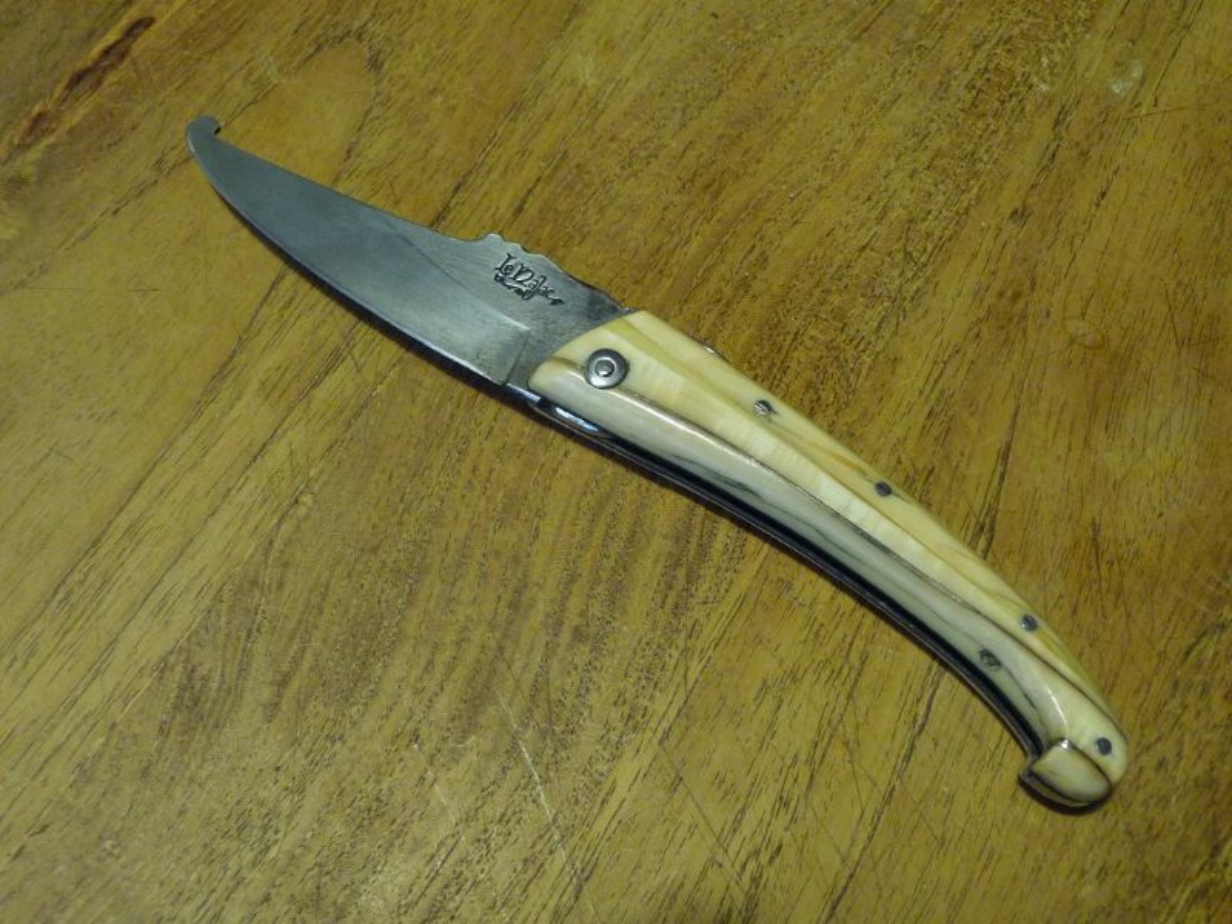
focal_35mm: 38
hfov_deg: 49.0
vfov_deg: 37.7
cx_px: 616
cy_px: 462
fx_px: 1352
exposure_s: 1/10
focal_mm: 6.3
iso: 400
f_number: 3.8
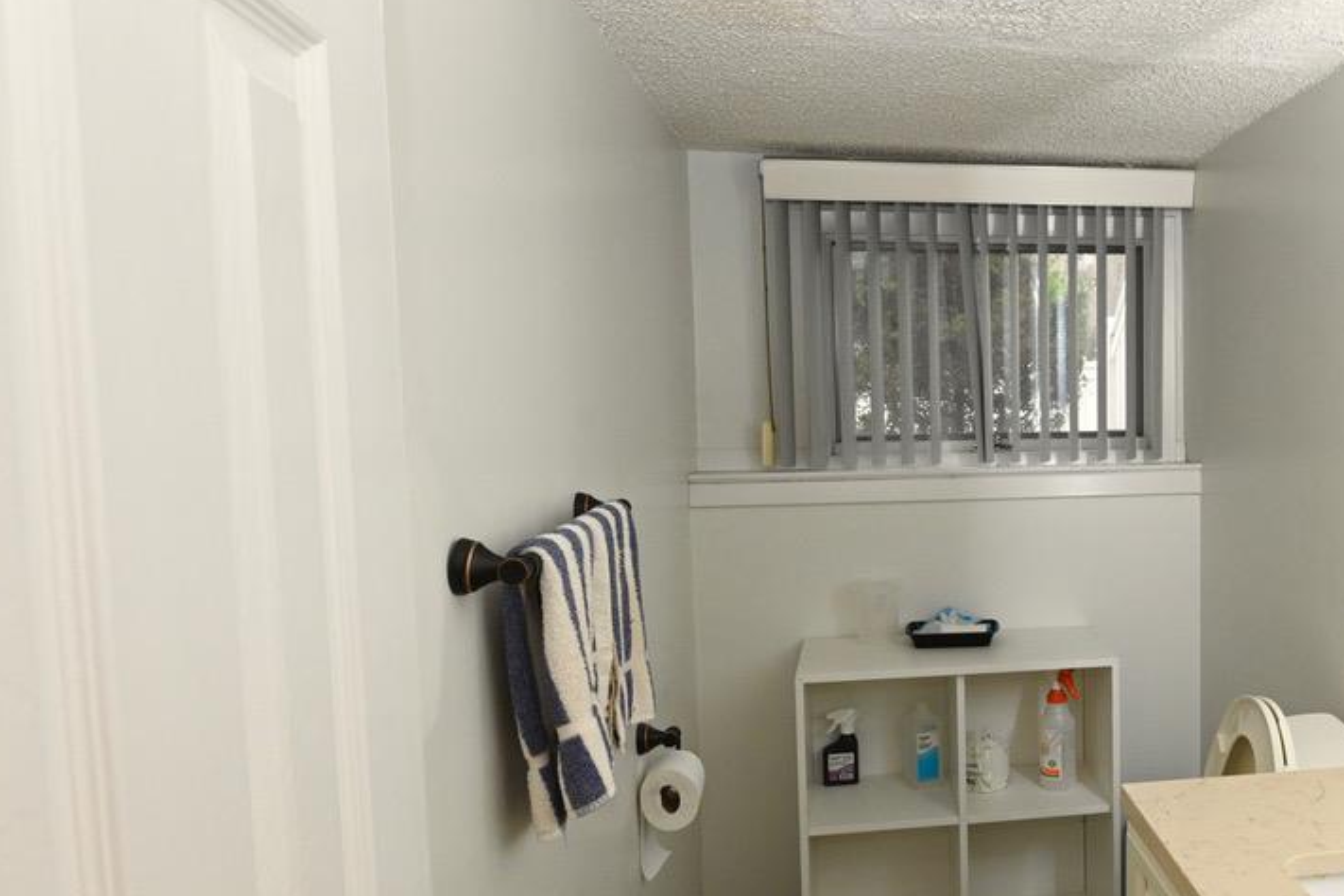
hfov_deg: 62.0
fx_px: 1008
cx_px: 1068
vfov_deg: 47.9
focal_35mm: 27
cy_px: 477
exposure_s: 1/60
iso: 1600
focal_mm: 15
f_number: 8
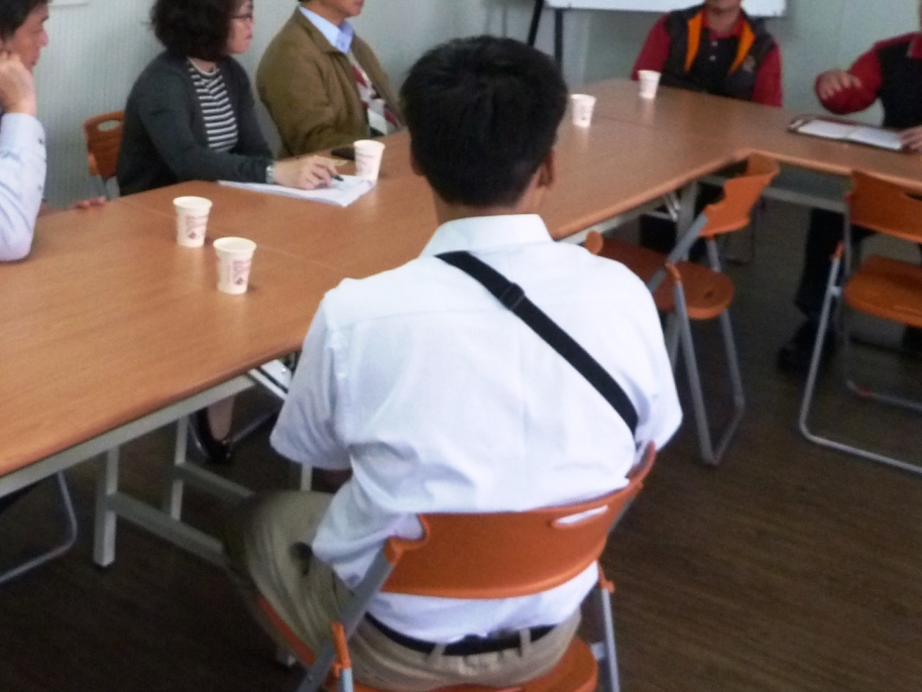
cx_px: 350
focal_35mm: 49
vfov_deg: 28.4
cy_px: 49
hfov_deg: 38.7
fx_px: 1305
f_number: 3.3
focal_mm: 4.1
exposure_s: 1/40
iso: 400
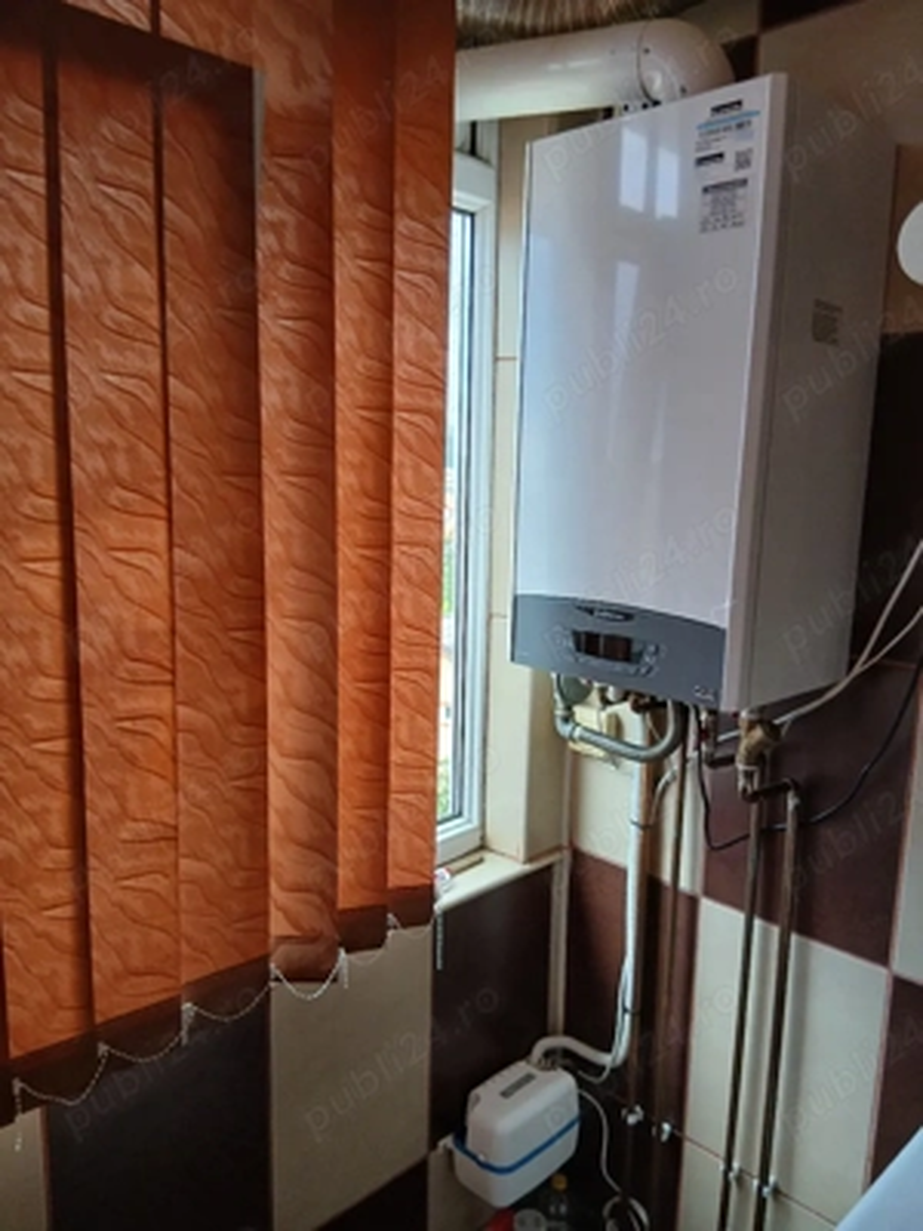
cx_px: 462
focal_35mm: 26
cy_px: 616
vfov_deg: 67.3
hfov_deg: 53.1
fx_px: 924
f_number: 1.8
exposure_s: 1/50.3
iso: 125
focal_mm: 3.98
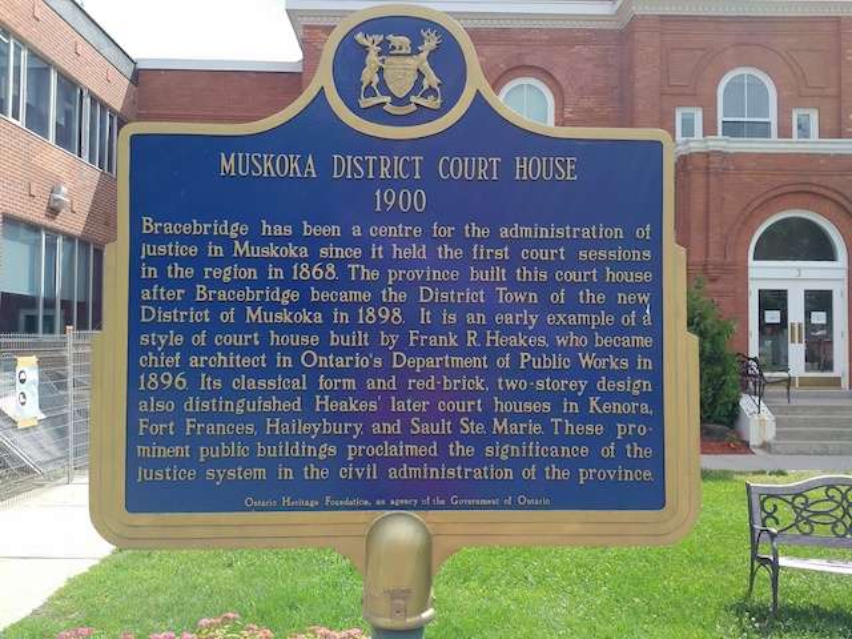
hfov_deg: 65.3
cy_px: 320
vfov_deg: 51.4
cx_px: 426
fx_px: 665
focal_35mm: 27
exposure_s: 1/540
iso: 50
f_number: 2.2
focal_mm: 4.75
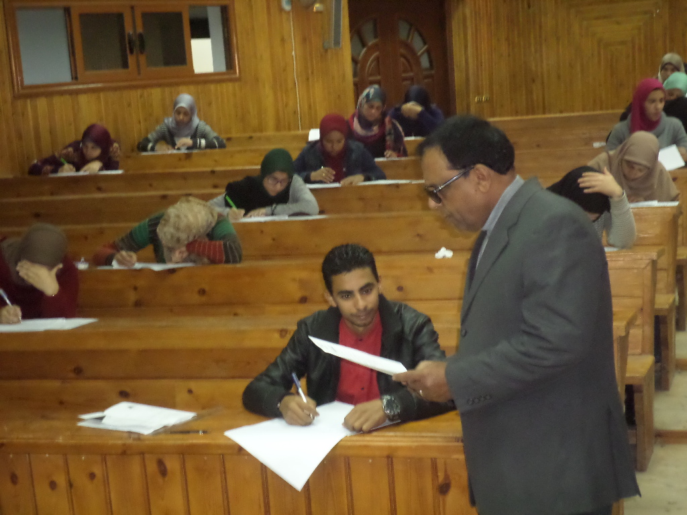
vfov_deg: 27.0
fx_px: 1072
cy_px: 258
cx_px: 344
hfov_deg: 35.5
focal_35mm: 54
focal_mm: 9.7
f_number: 3.6
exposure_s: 1/45
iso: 640
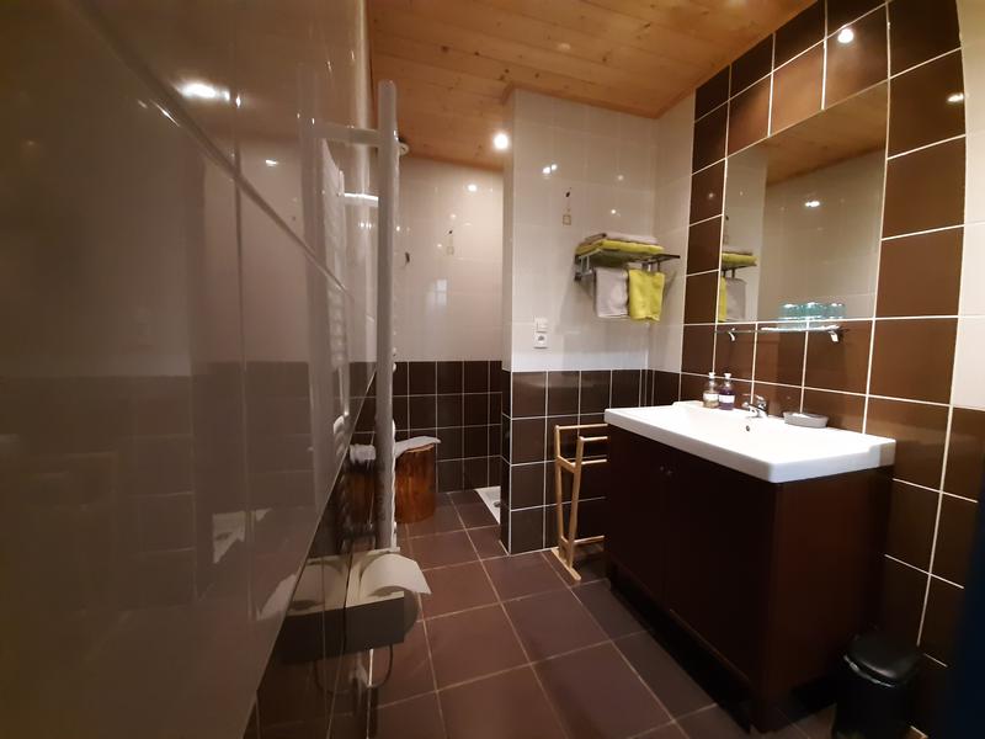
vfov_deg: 89.9
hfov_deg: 106.2
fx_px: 370
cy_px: 370
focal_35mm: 13
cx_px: 492
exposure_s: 1/20
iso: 500
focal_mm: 1.42
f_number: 2.2
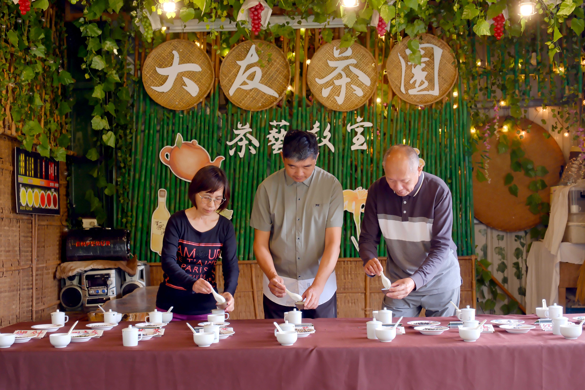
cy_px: 195
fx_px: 731
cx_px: 292
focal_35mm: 45
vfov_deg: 29.9
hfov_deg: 43.6
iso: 640
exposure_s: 1/60
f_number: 3.6
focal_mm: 30.2
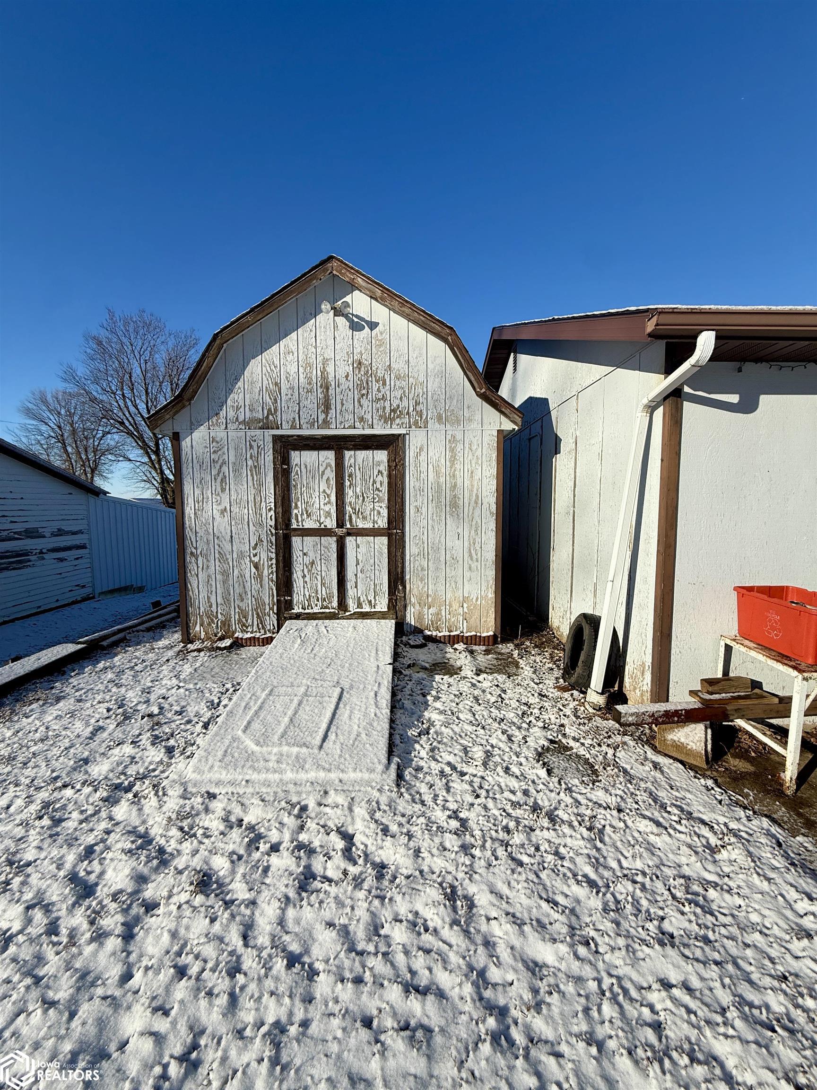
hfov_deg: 85.7
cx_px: 408
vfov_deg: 102.1
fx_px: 441
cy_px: 545
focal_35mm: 14
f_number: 2.2
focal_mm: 2.22
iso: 50
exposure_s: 1/3891
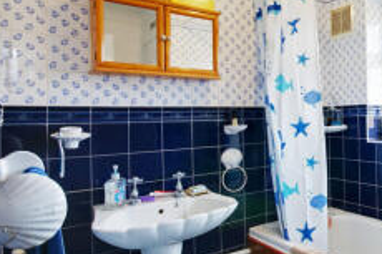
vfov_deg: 42.2
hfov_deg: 52.3
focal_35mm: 31
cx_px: 350
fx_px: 329
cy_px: 110
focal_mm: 10
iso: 100
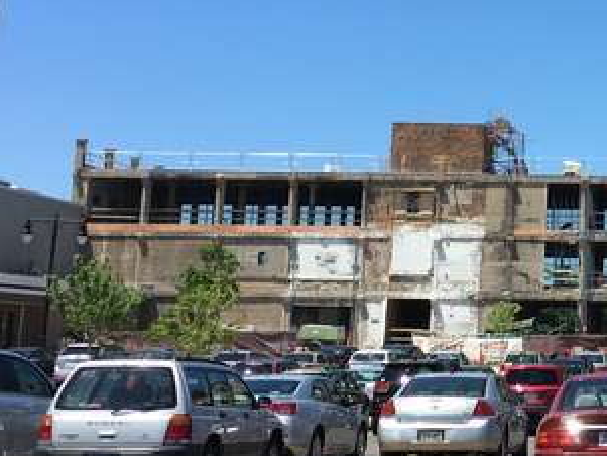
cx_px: 676
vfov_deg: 19.0
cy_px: 115
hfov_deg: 23.7
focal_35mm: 77
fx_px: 1351
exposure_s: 1/1282
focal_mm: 4.15
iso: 25
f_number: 2.2
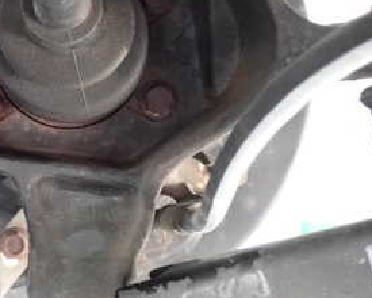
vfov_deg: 23.6
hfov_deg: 29.1
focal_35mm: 64
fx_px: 705
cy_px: 70
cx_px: 91
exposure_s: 1/125
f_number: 2.3
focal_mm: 5.4
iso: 2500
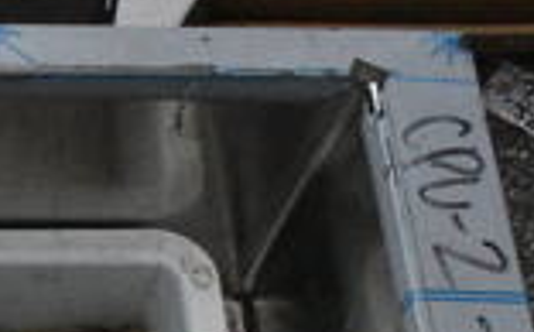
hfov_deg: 13.9
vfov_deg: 9.0
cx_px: -359
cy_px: 616
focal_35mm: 138
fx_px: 2005
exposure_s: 1/1000
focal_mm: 23
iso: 6400
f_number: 16
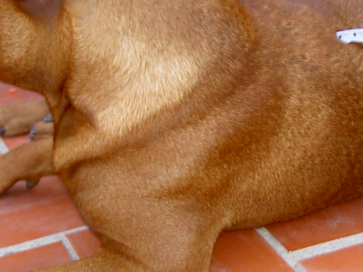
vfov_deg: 13.6
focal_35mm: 109
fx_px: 1143
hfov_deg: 17.8
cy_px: 152
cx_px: 310
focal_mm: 8
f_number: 2.8
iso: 100
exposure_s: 1/59.5
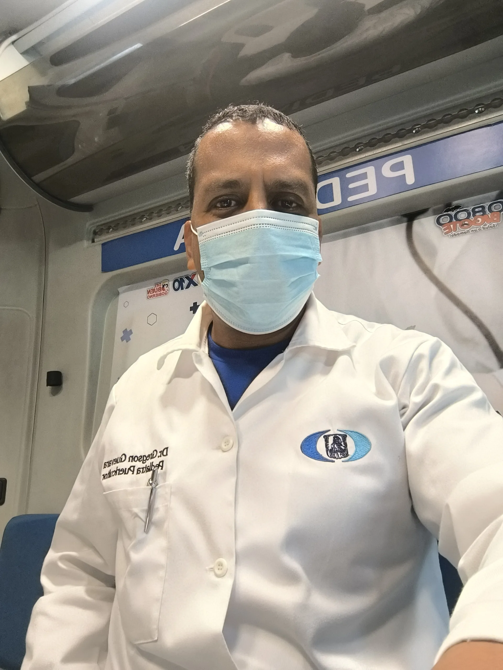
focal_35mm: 24
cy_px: 335
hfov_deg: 56.8
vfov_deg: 71.6
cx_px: 252
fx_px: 465
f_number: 2.45
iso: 320
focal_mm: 3.26
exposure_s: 1/25
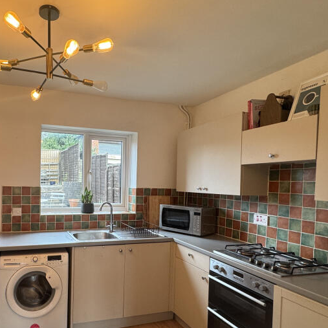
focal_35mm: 25
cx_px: 95
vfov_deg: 62.6
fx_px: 268
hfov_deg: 60.5
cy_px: 190
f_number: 2.2
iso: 160
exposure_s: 1/100
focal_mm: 2.22
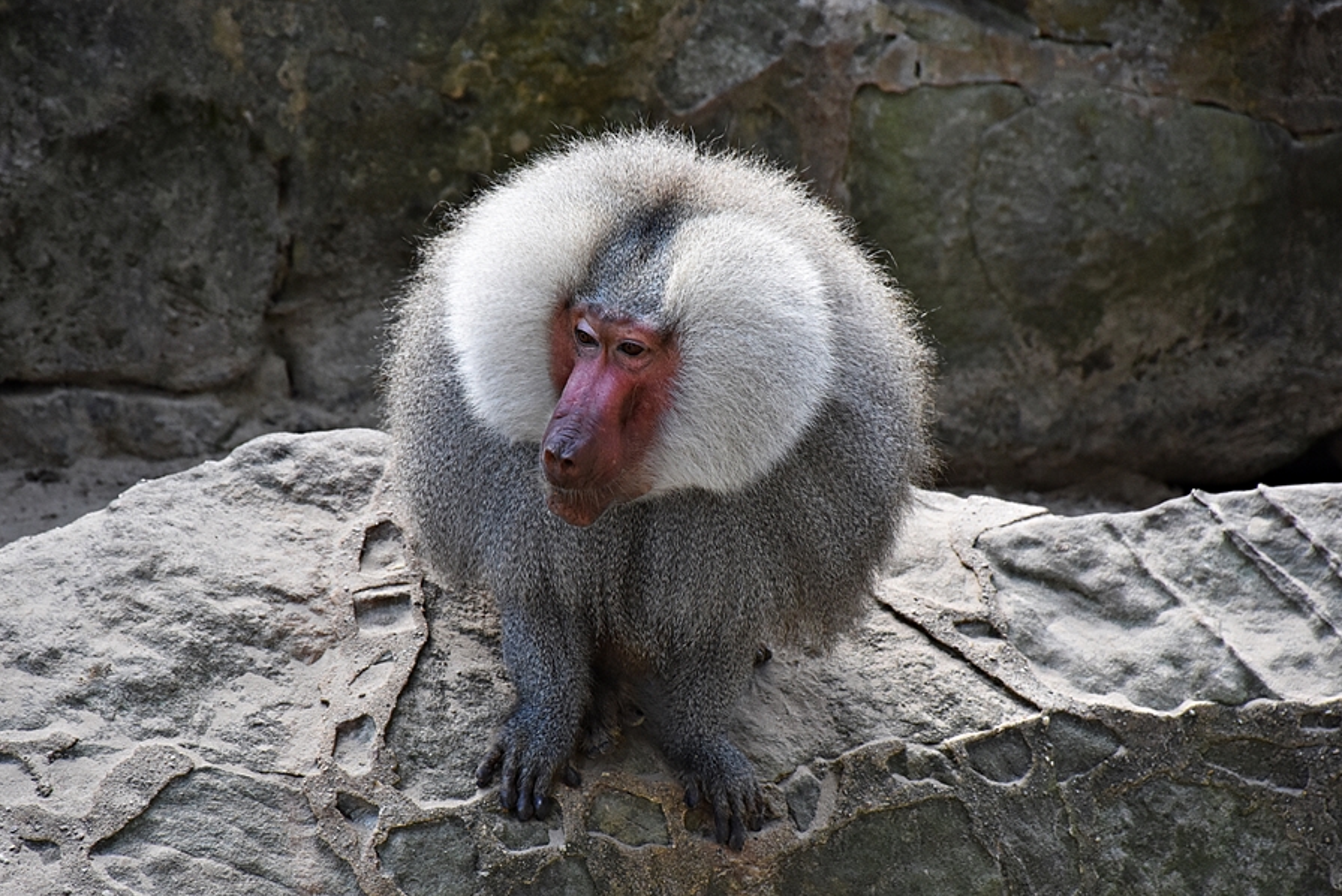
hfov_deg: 8.6
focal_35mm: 240
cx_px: 605
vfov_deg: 5.7
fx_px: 8949
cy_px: 488
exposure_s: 1/500
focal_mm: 140
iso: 1000
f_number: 5.6
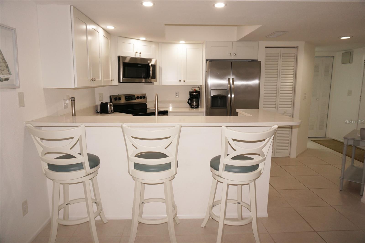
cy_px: 122
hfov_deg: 73.8
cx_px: 182
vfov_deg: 53.0
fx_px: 243
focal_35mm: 24
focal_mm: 16
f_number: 4
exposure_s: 1/160
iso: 320
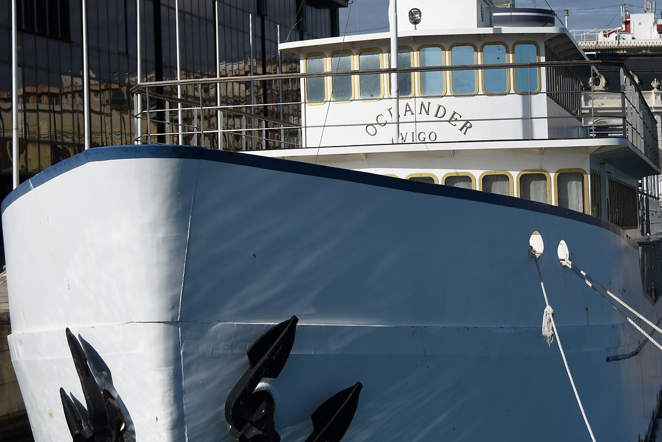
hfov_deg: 21.0
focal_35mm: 97
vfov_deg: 14.1
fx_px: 1784
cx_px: 301
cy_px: 166
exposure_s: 1/2500
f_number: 4
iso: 100
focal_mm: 48
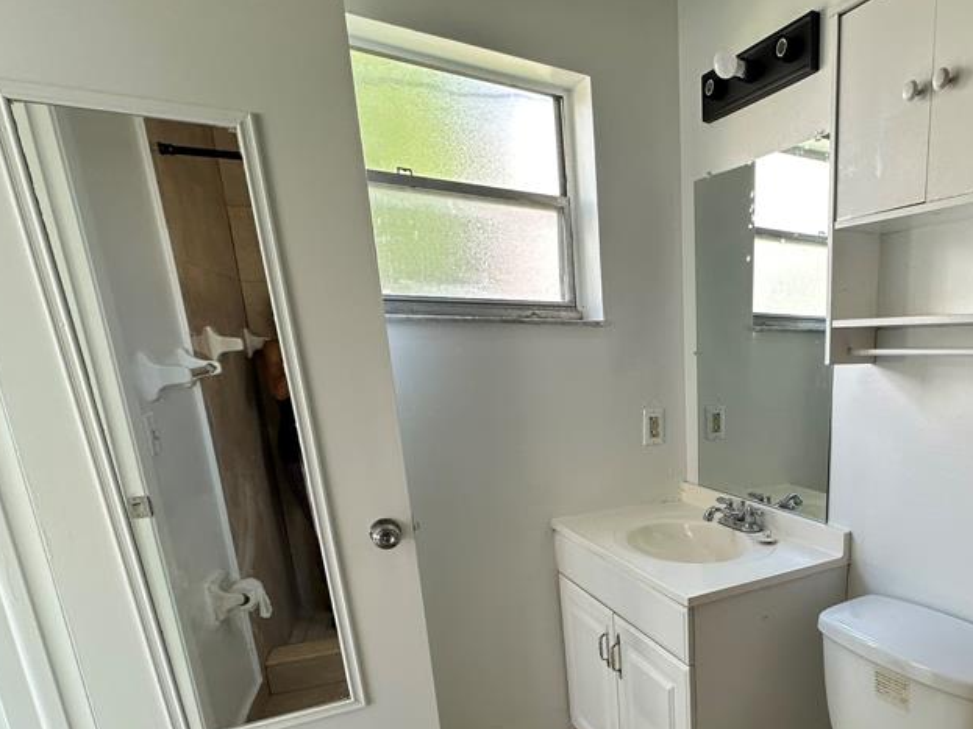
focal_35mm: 23
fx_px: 646
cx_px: 753
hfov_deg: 68.2
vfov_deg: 56.8
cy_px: 518
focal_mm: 2.22
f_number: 2.2
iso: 80
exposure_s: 1/99
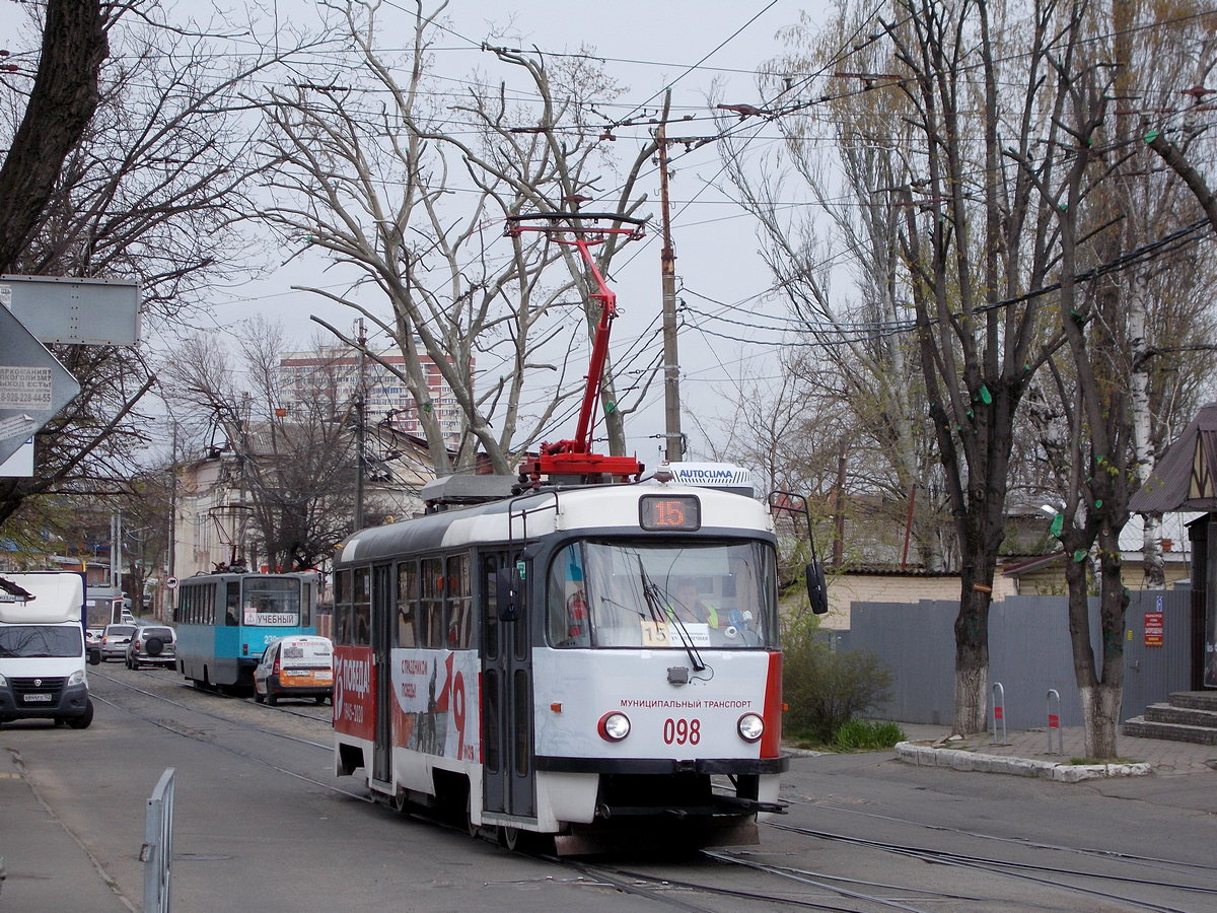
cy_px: 456
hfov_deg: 22.8
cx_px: 608
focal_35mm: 86
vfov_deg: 17.2
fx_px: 3024
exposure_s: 1/320
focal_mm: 15.4
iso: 80
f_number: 6.3
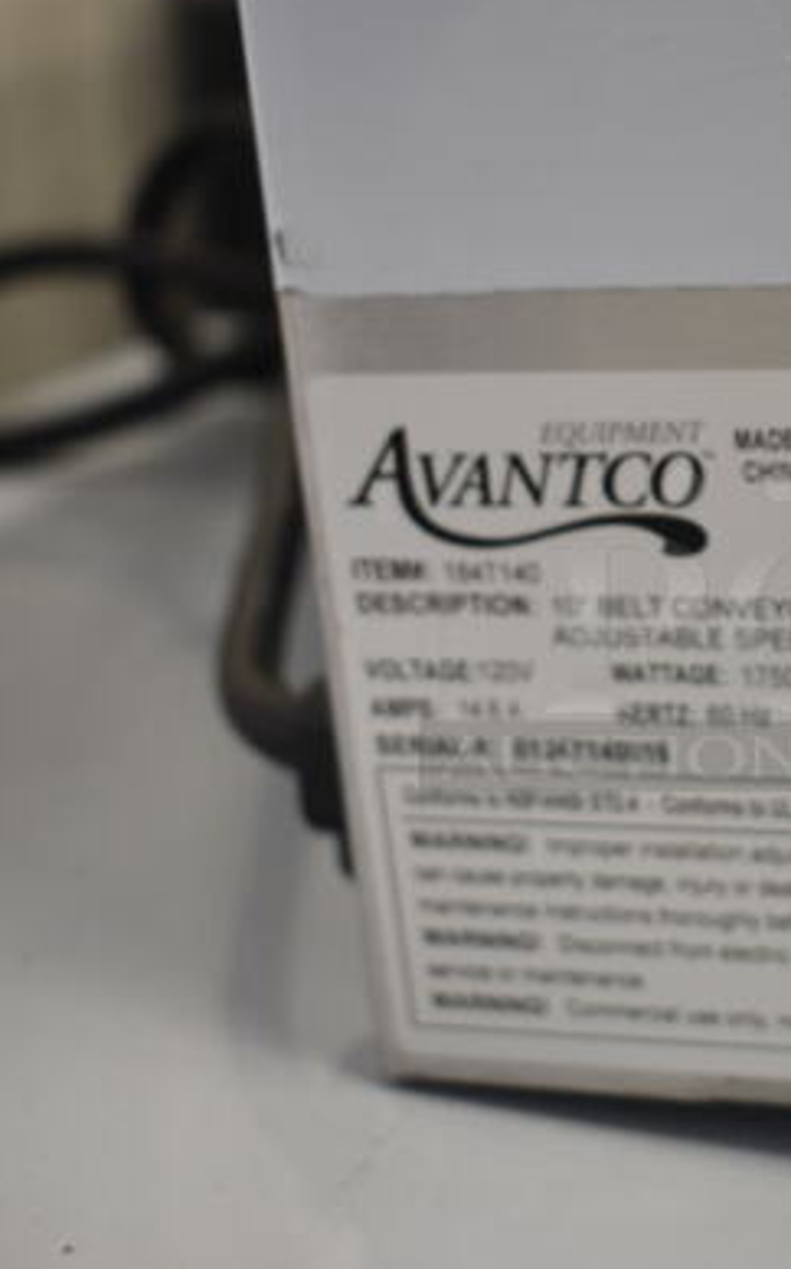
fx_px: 2660
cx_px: 784
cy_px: 618
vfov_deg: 26.8
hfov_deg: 16.6
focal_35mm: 77
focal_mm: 32
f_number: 4.5
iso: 720
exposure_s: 1/50
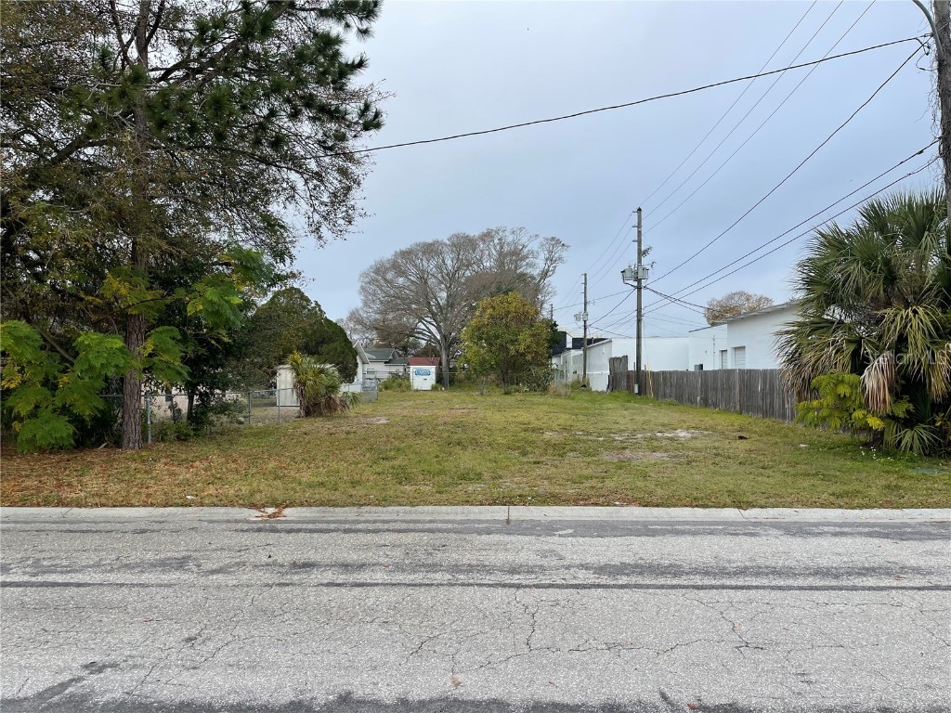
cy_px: 356
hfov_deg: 69.4
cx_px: 476
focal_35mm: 25
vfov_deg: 54.9
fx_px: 687
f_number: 1.6
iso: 32
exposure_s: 1/1175
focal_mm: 5.1
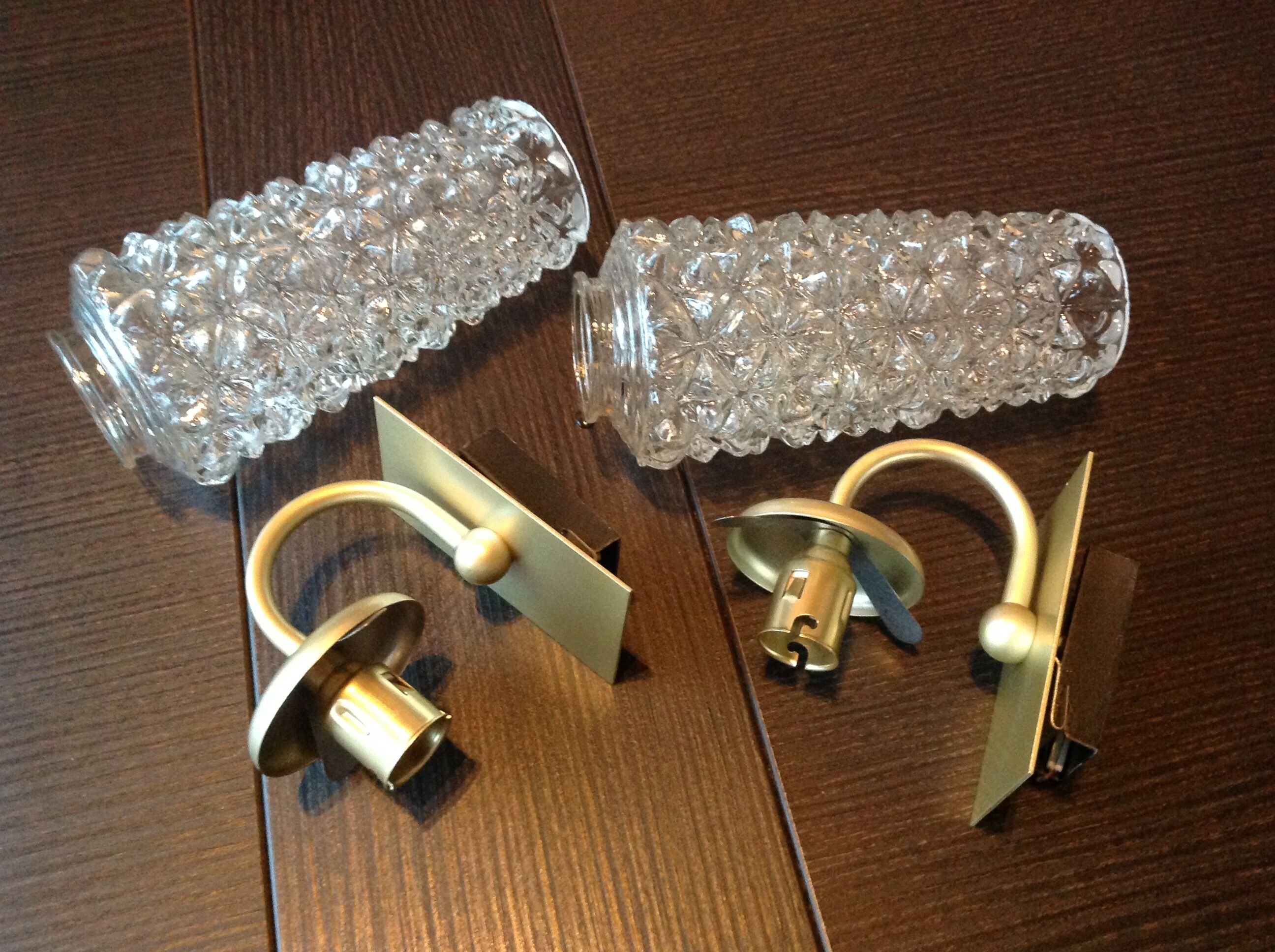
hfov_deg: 52.7
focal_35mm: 35
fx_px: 1287
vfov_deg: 40.6
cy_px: 476
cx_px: 638
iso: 500
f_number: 2.4
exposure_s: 1/15
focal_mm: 4.28
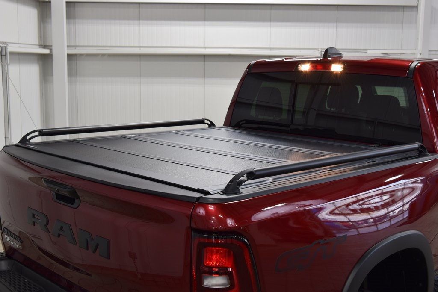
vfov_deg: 29.0
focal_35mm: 46
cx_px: 219
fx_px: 566
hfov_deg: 42.3
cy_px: 146
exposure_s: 1/25
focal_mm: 31
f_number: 7.1
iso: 400
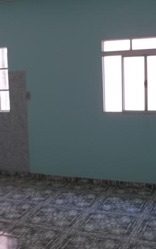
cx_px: 60
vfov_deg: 38.9
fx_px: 354
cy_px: 122
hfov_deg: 24.8
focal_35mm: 52
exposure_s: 1/50
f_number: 3.1
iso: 64
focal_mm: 6.5
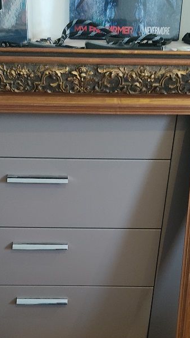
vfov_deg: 42.8
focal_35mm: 47
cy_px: 238
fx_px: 421
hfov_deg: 25.4
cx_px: 81
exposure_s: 1/17
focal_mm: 4.74
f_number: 1.79
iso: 2356
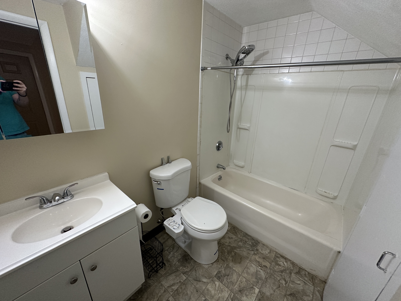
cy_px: 150
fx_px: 162
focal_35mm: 14
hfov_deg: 102.1
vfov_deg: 85.7
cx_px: 200
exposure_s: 1/120
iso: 320
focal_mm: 2.22
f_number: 2.2
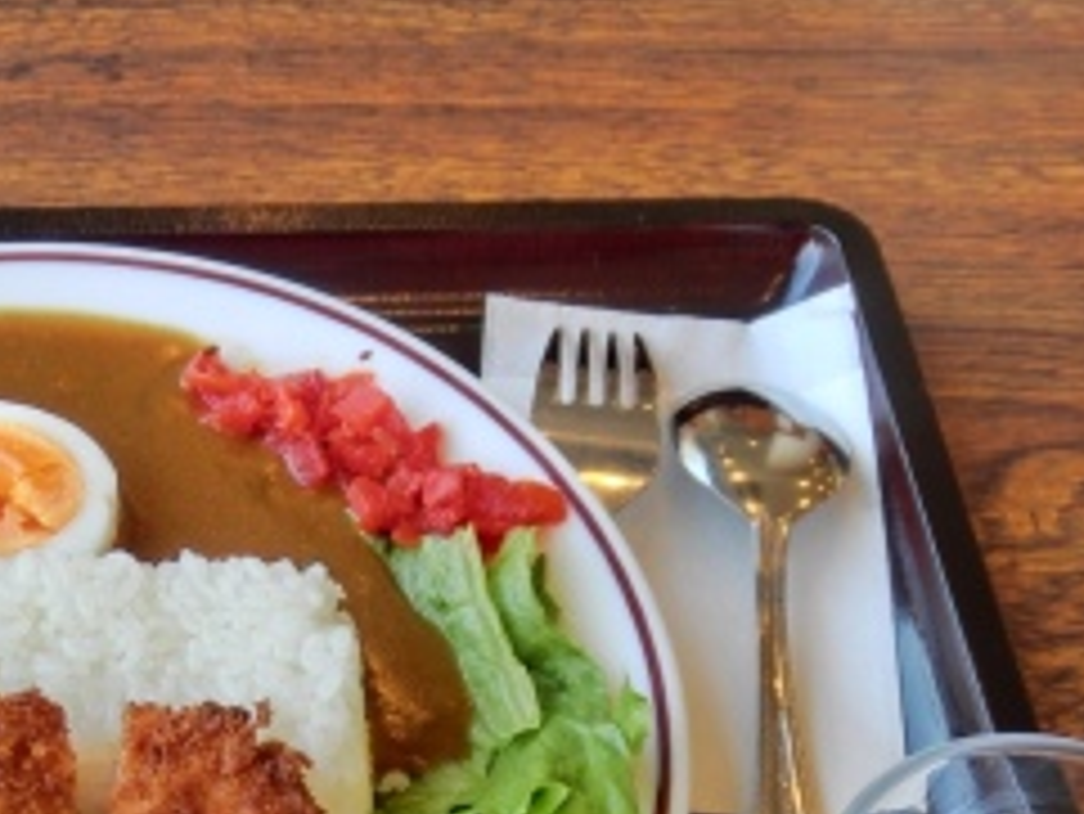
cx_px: 229
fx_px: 1817
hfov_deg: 32.4
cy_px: 762
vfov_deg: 24.4
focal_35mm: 58
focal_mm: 5
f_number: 3
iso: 100
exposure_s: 1/50
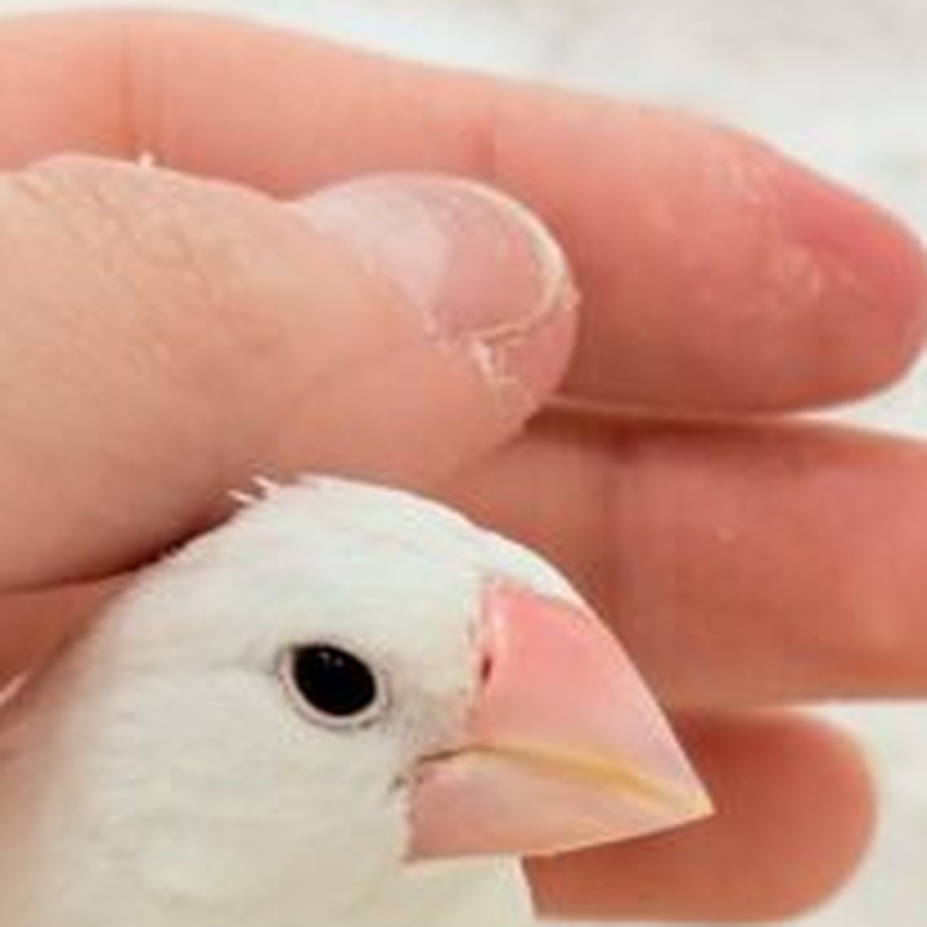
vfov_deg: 12.1
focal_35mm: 143
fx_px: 4333
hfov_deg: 12.1
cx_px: 855
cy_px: 922
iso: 40
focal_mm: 5.96
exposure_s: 1/50
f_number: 1.6
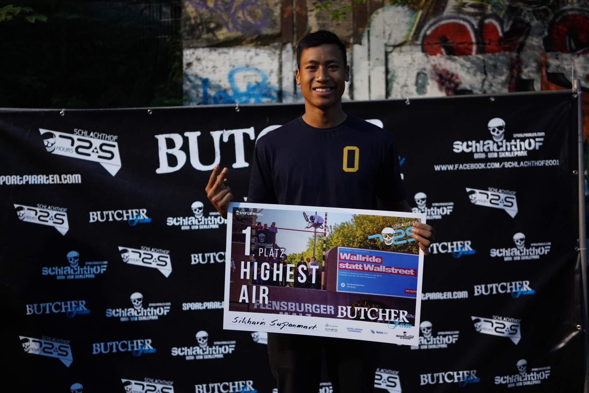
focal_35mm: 35
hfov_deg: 54.4
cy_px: 196
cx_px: 294
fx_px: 573
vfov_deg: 37.9
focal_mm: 35
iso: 5000
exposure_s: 1/100
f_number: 2.8
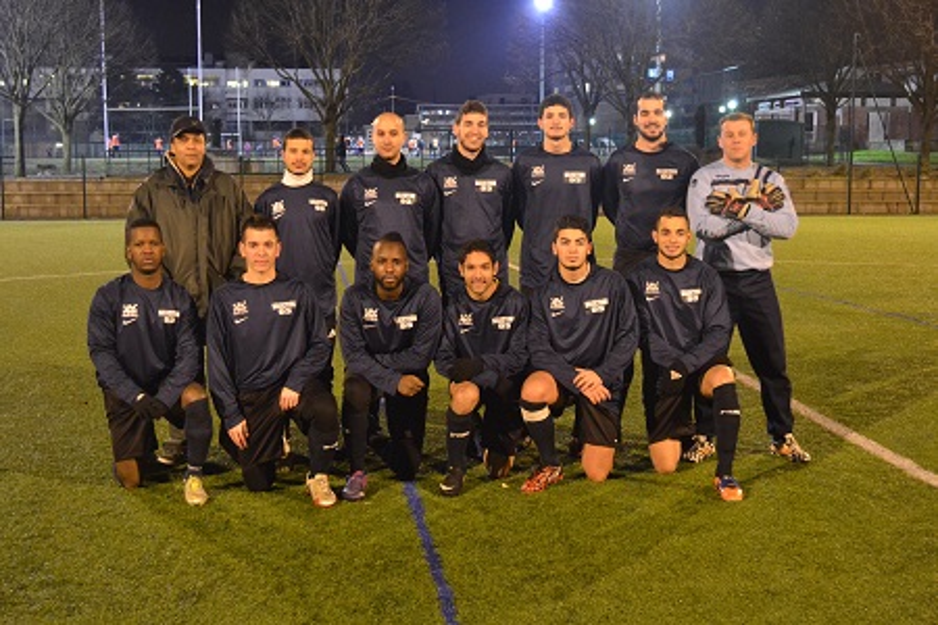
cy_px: 312
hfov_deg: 37.9
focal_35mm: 52
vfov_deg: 25.8
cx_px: 469
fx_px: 1368
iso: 3200
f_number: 5
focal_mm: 35
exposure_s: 1/15
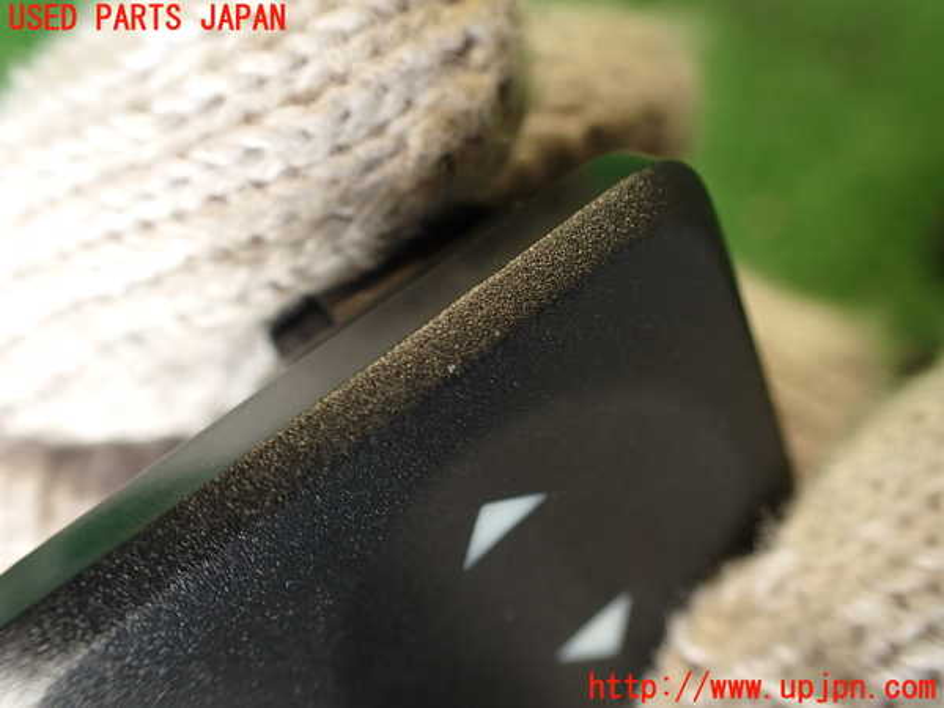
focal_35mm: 30
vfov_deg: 46.8
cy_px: 354
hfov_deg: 60.0
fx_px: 818
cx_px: 472
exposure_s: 1/40
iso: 200
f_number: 2.3
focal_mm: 5.4
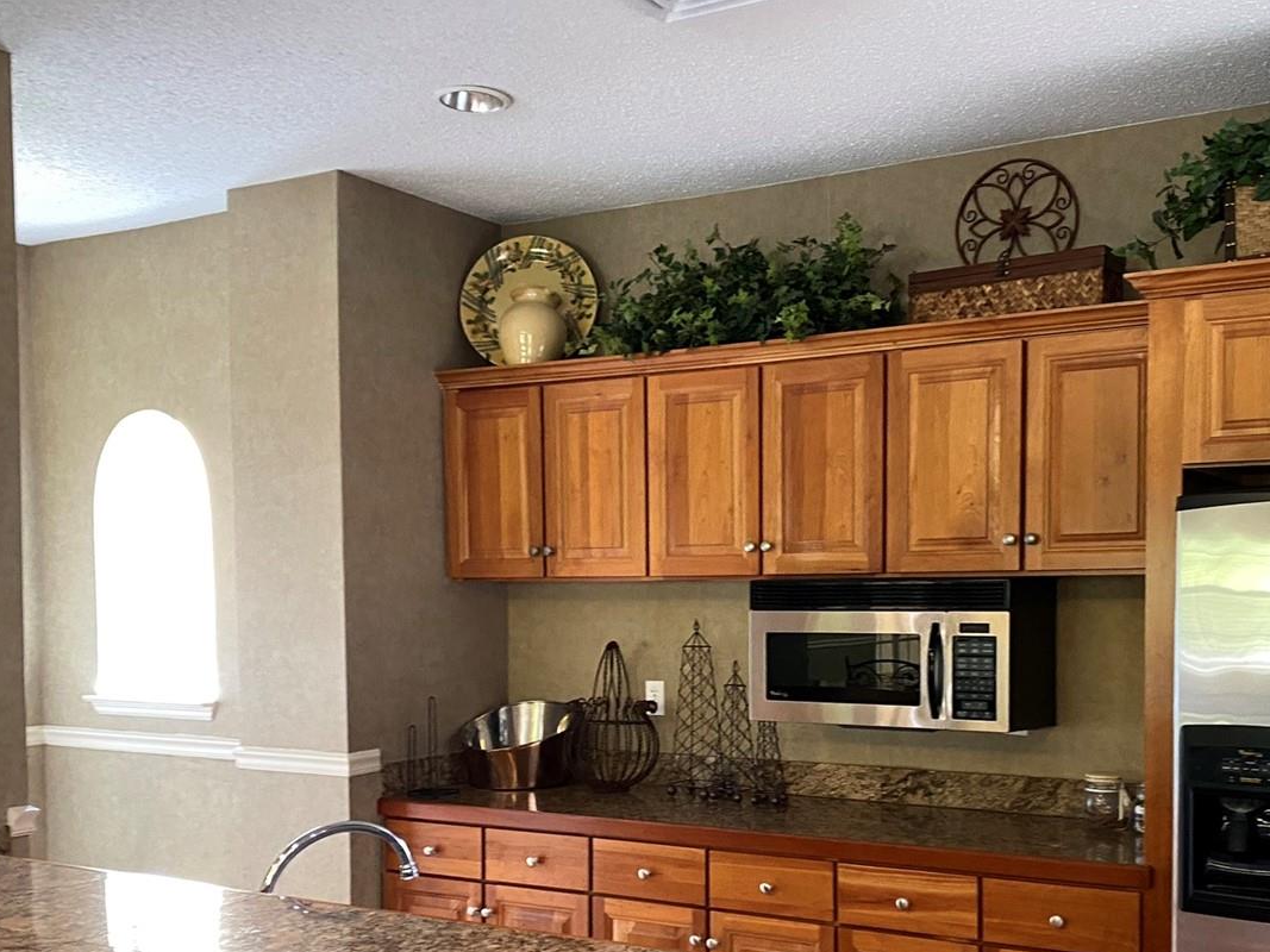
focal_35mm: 39
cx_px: 756
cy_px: 675
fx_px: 1431
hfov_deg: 47.6
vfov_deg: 36.2
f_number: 1.8
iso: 400
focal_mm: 4.25
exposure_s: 1/40
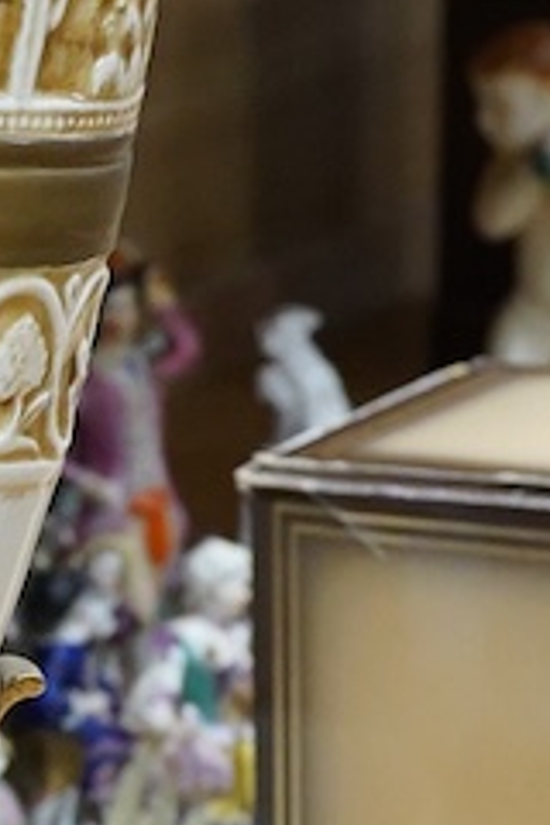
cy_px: 889
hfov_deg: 6.4
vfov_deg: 9.7
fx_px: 4835
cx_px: -457
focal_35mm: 211
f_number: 8
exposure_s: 1/200
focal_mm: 30
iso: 2500
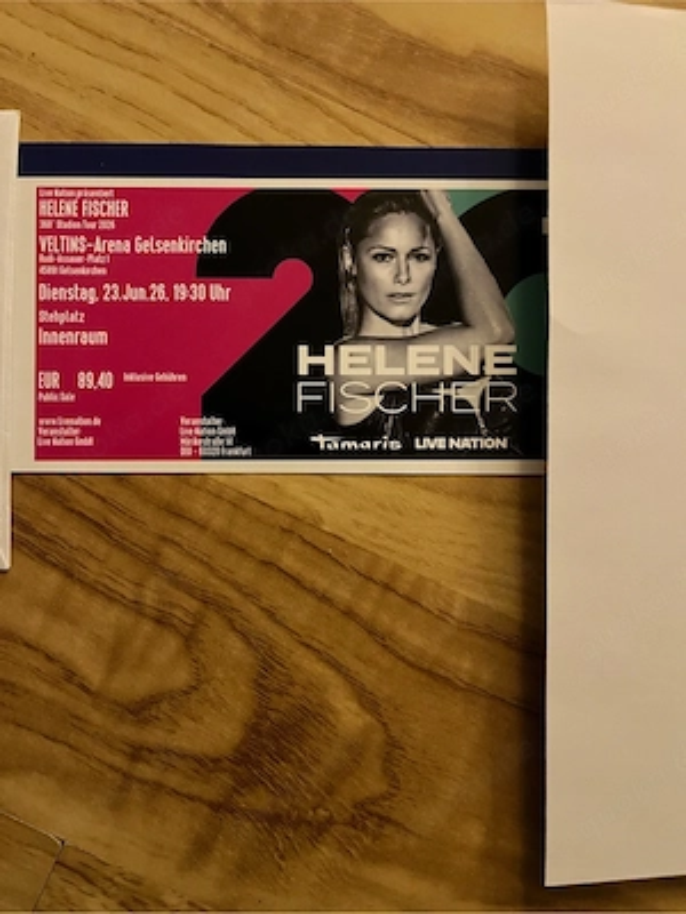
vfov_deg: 67.3
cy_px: 457
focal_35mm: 26
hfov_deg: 53.1
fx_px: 687
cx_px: 343
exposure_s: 1/30
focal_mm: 5.1
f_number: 1.6
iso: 1000
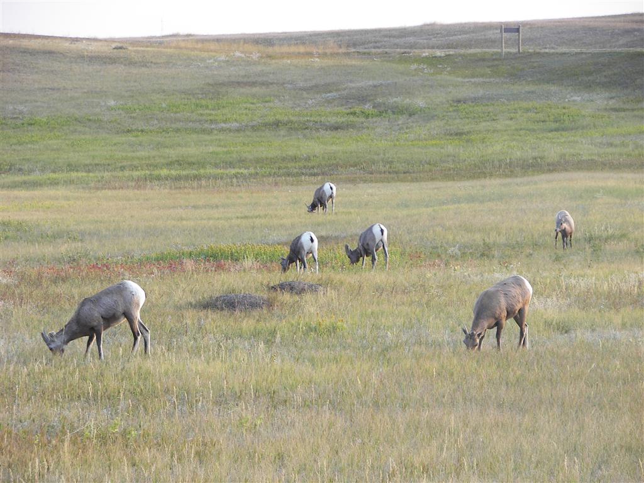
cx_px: 322
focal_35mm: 191
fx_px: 3553
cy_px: 242
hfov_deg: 10.4
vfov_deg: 7.8
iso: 64
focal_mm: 31.6
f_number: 3.6
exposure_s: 1/60
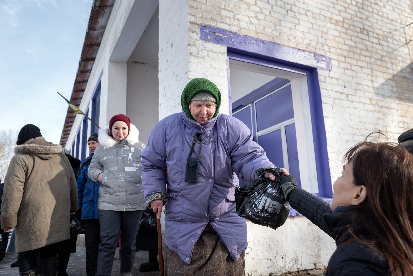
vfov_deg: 46.4
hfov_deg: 65.5
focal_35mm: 28
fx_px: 321
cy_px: 138
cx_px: 206
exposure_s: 1/1000
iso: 1000
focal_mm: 28
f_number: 7.1
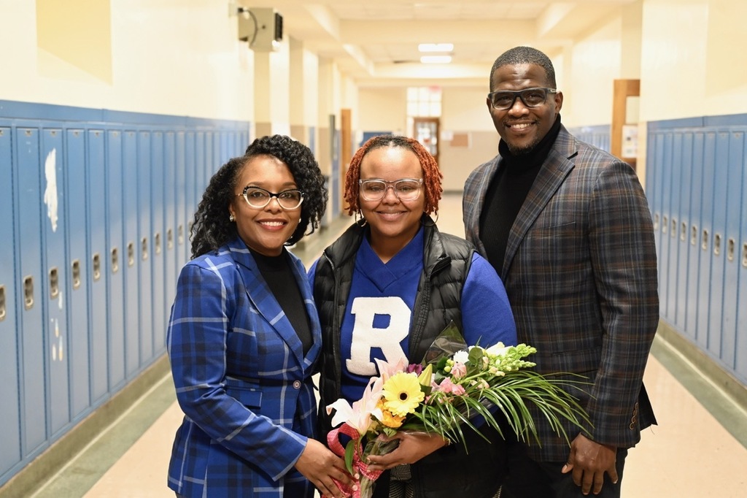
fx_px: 975
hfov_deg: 41.9
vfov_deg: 28.6
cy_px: 249
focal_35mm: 47
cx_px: 374
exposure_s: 1/80
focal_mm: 47
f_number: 4
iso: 3200
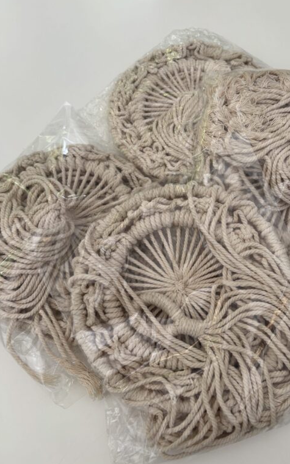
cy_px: 237
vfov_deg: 64.6
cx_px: 180
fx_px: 367
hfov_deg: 42.8
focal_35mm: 29
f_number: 1.6
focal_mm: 5.96
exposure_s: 1/121
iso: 50
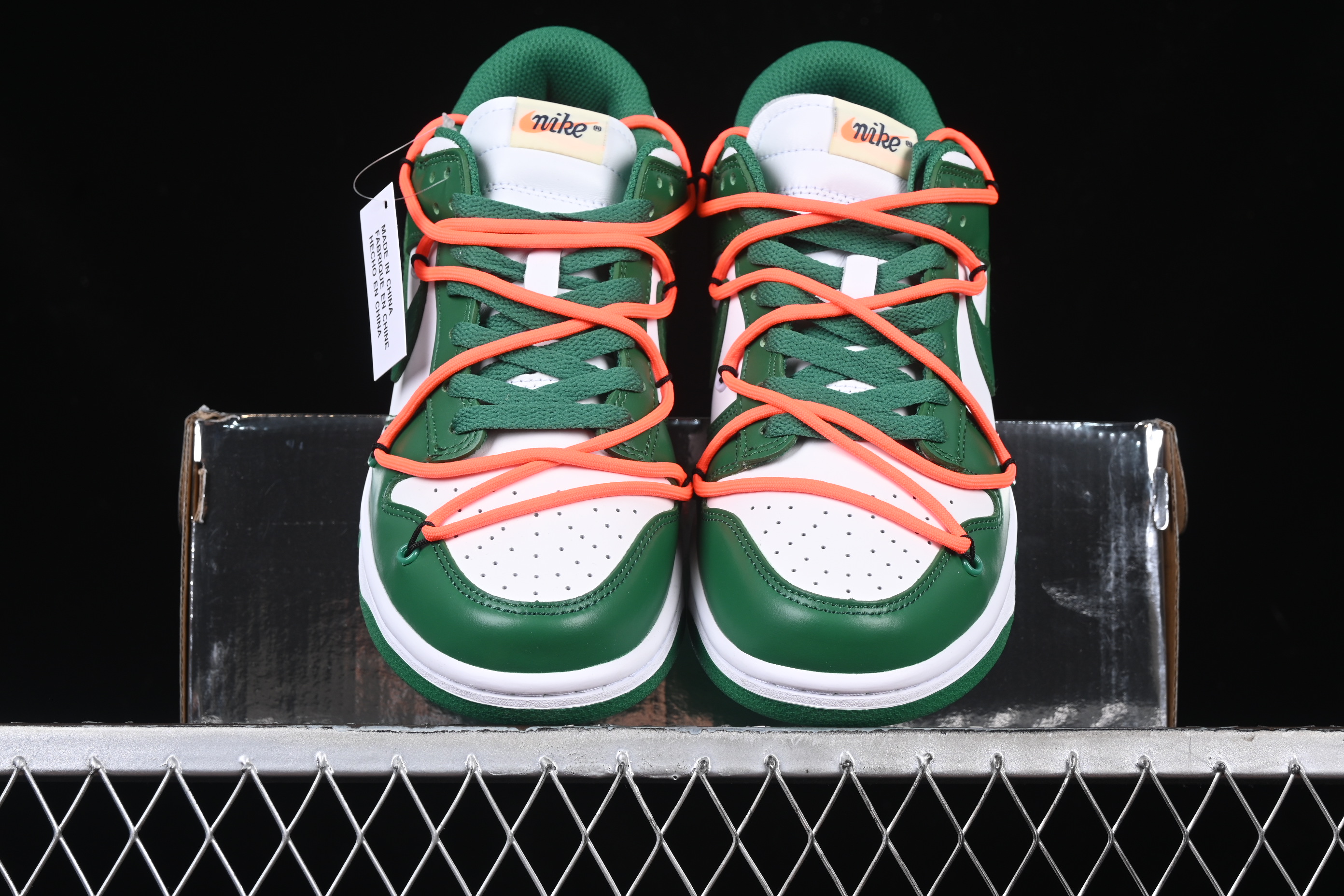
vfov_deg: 18.2
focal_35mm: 75
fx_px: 2800
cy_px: 448
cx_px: 672
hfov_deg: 27.0
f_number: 8
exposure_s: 1/80
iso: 160
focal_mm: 50
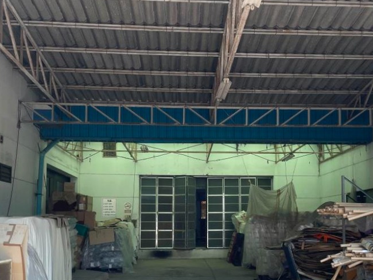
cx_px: 209
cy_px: 203
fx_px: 431
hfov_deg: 46.7
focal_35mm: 40
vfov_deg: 35.3
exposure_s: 1/940
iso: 32
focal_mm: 4.2
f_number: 1.6
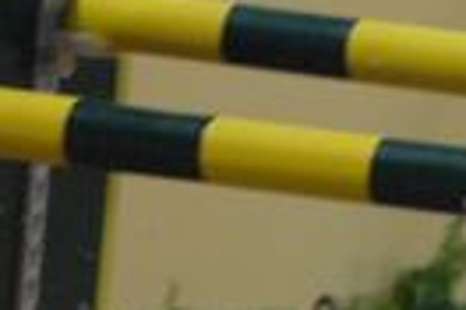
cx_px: 1123
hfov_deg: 1.9
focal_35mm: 1087
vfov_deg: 1.3
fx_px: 14070
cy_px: -248
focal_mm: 150
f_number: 2.8
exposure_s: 1/320
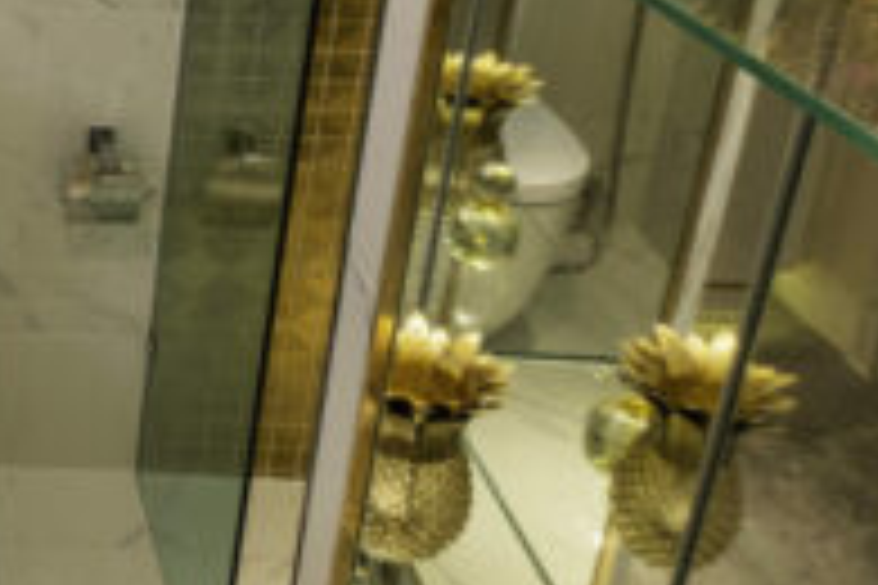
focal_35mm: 59
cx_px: -342
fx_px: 1439
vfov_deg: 22.5
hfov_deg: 26.9
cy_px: 63
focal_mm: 10
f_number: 5.6
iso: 200
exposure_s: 1/15
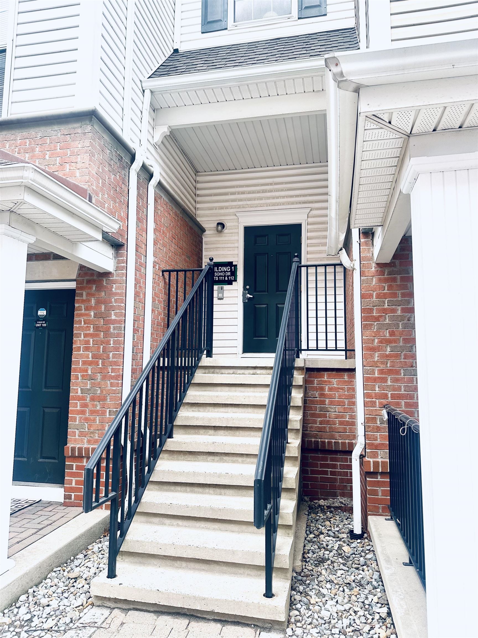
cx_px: 239
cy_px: 319
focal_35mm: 24
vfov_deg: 71.6
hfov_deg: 56.8
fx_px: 442
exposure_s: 1/564
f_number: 1.78
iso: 80
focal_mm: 6.86
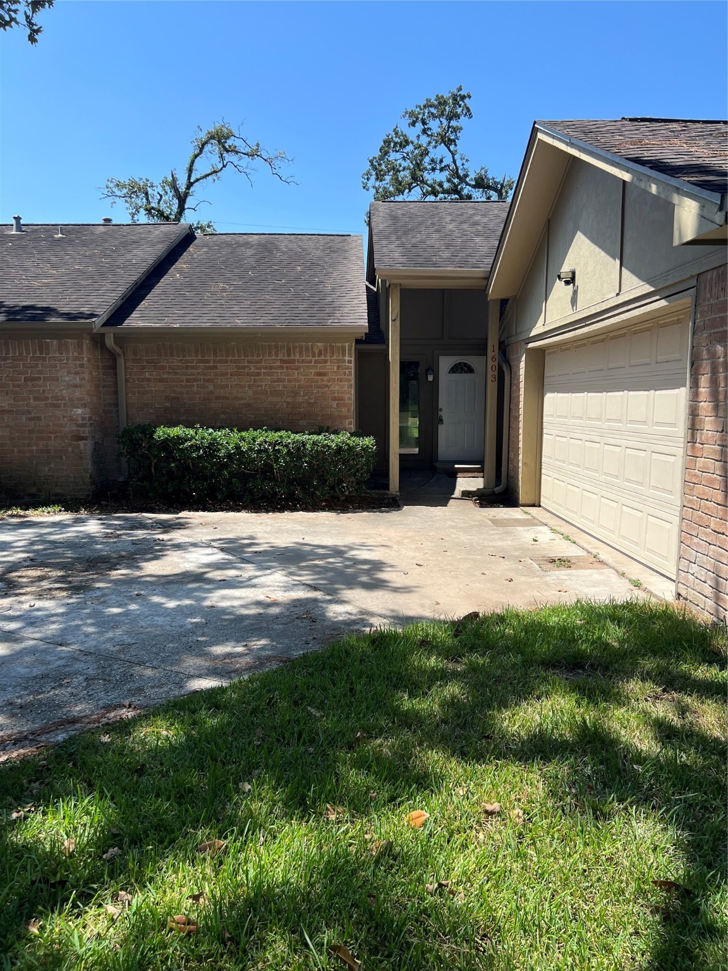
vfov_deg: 67.3
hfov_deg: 53.1
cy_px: 486
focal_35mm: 26
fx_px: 729
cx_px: 364
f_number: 1.5
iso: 50
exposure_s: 1/2915
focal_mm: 5.7
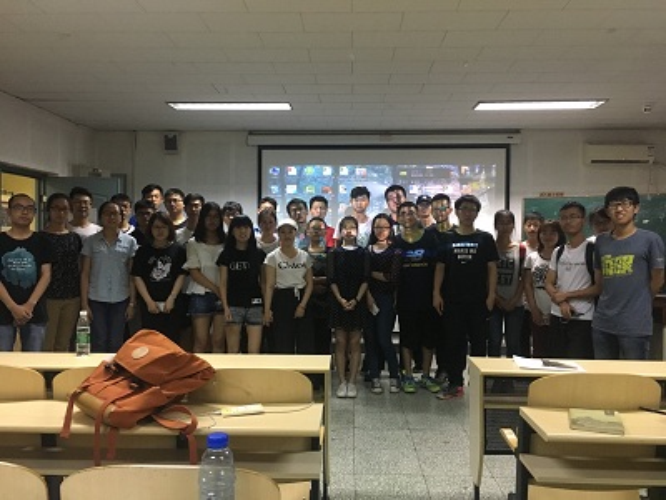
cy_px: 250
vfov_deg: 48.2
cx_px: 333
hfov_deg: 61.7
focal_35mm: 29
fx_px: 558
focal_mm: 4.15
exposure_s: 1/17
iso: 200
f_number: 2.2
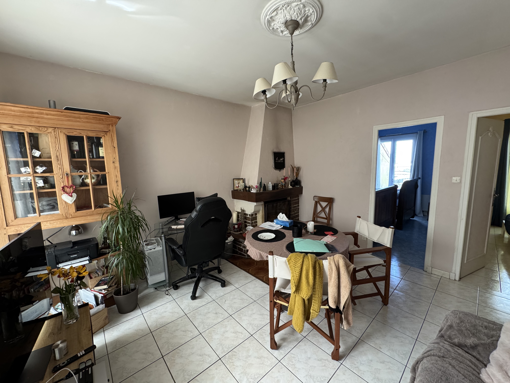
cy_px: 192
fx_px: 206
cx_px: 255
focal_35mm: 14
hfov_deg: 102.1
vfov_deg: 85.7
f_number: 2.2
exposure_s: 1/99
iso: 320
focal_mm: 2.22
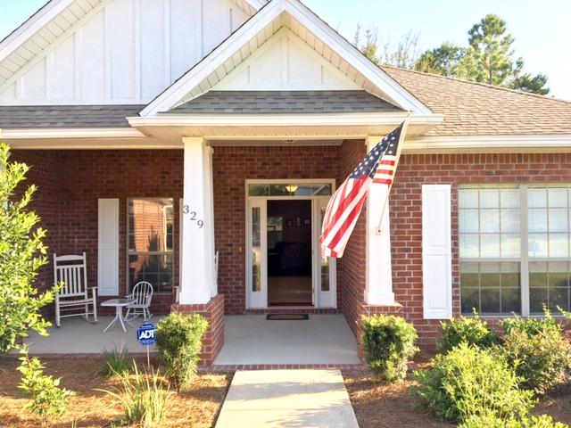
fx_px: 478
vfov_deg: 48.2
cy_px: 214
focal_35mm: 29
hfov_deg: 61.7
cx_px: 286
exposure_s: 1/277
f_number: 2.2
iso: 25
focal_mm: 4.15
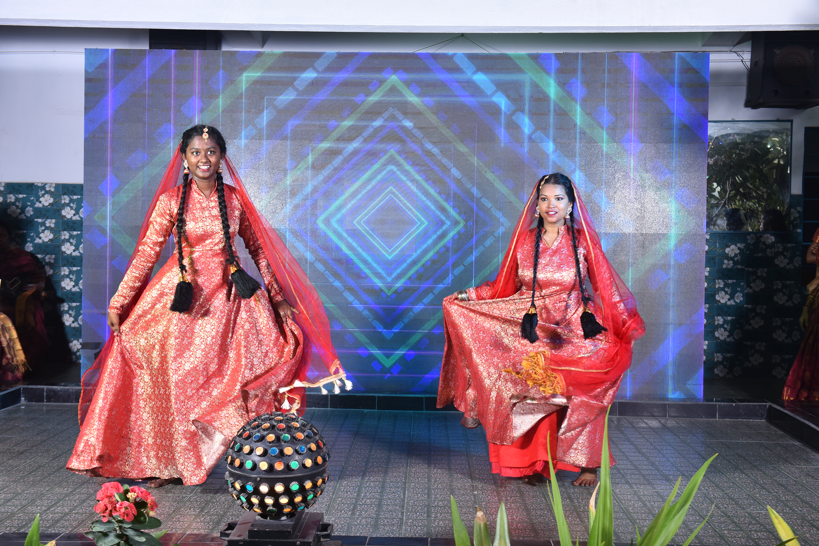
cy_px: 273
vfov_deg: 28.1
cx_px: 410
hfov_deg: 41.1
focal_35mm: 48
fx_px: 1092
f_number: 5
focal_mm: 48
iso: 320
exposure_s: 1/125
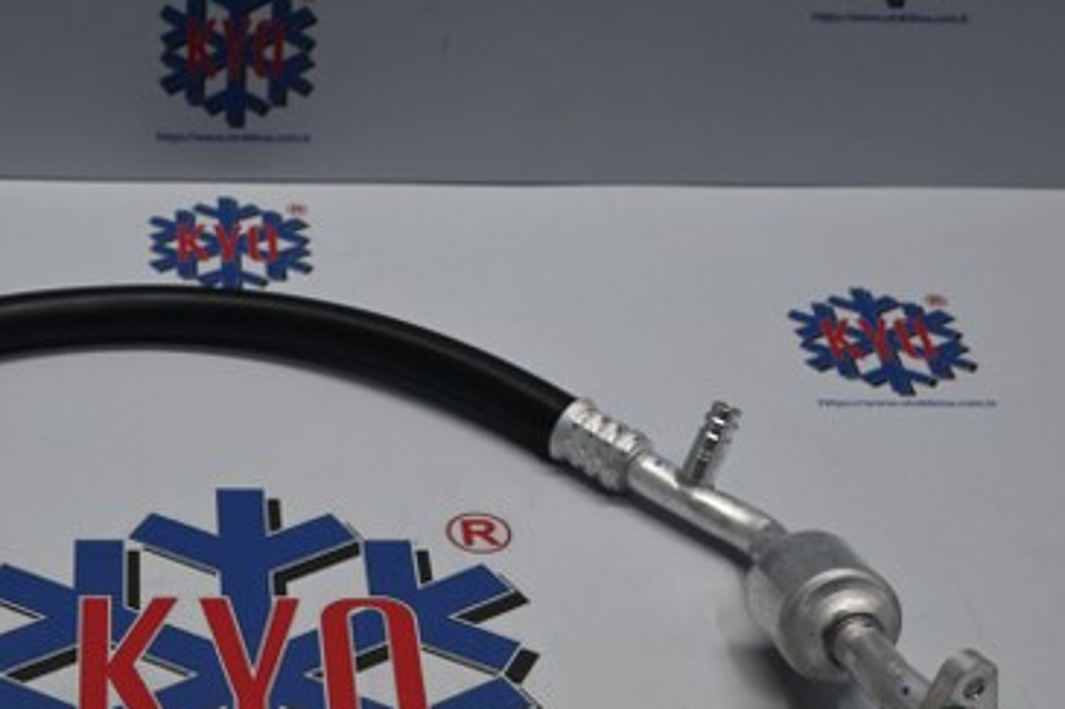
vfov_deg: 18.3
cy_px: 519
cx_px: 219
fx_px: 2188
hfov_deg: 26.9
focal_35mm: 74
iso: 450
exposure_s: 1/125
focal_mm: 30
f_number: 4.8
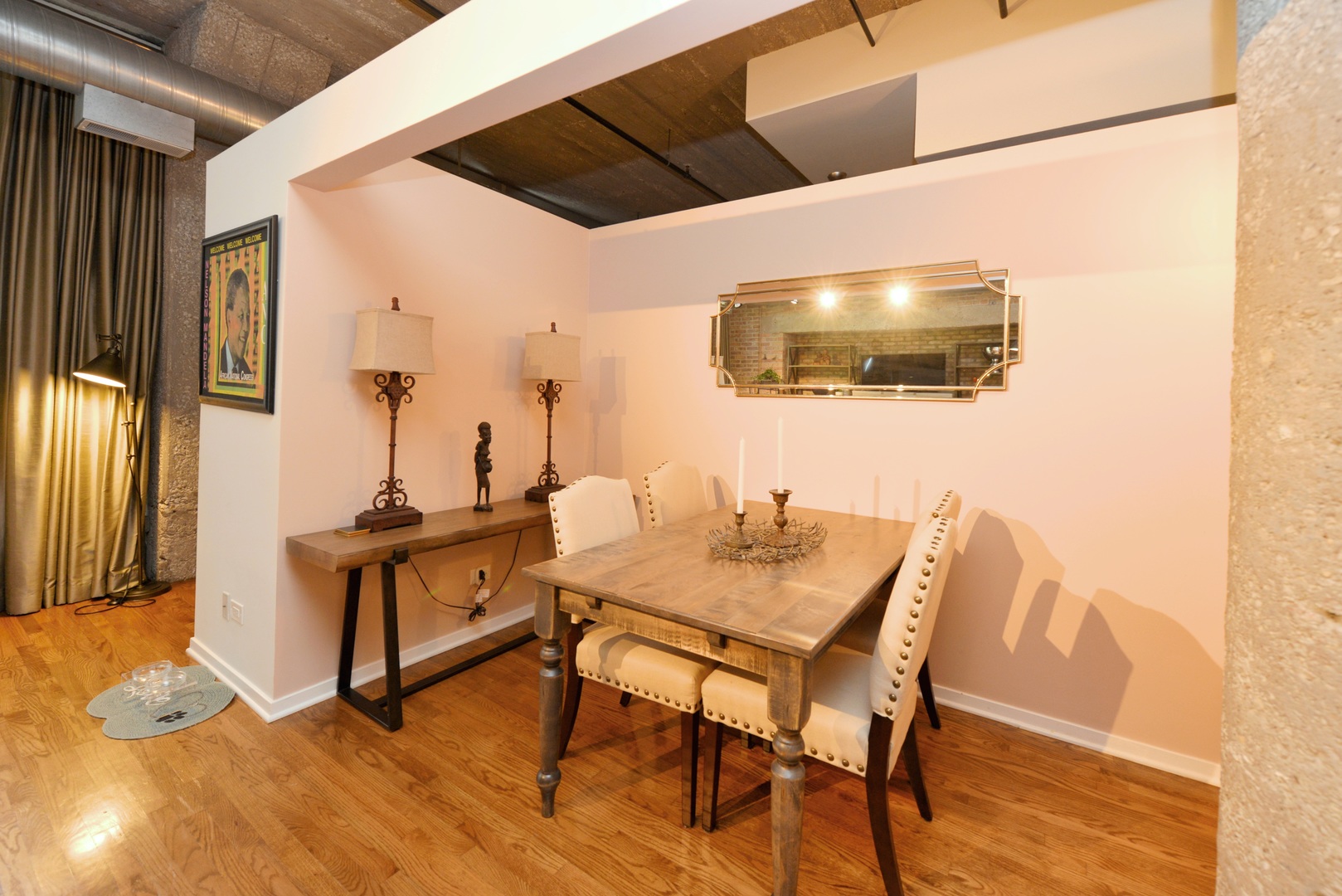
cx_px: 671
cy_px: 448
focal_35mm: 14
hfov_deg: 104.2
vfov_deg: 81.3
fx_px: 522
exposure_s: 1/60
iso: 560
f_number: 4
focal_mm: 14
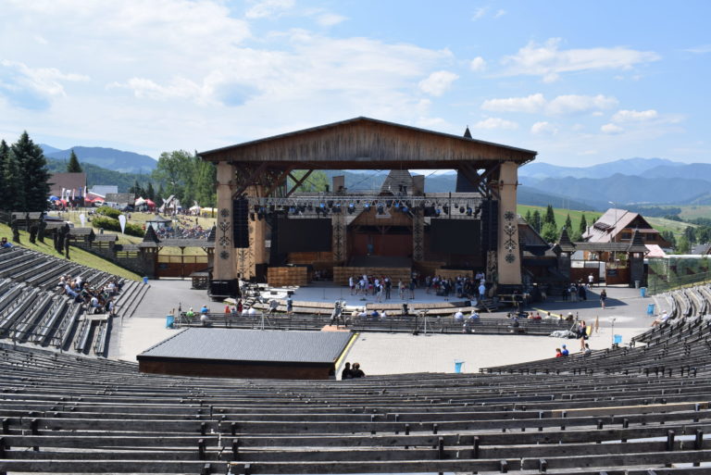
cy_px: 238
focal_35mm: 36
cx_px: 356
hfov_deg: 53.1
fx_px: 711
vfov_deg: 36.9
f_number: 13
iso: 100
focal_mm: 24
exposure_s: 1/100
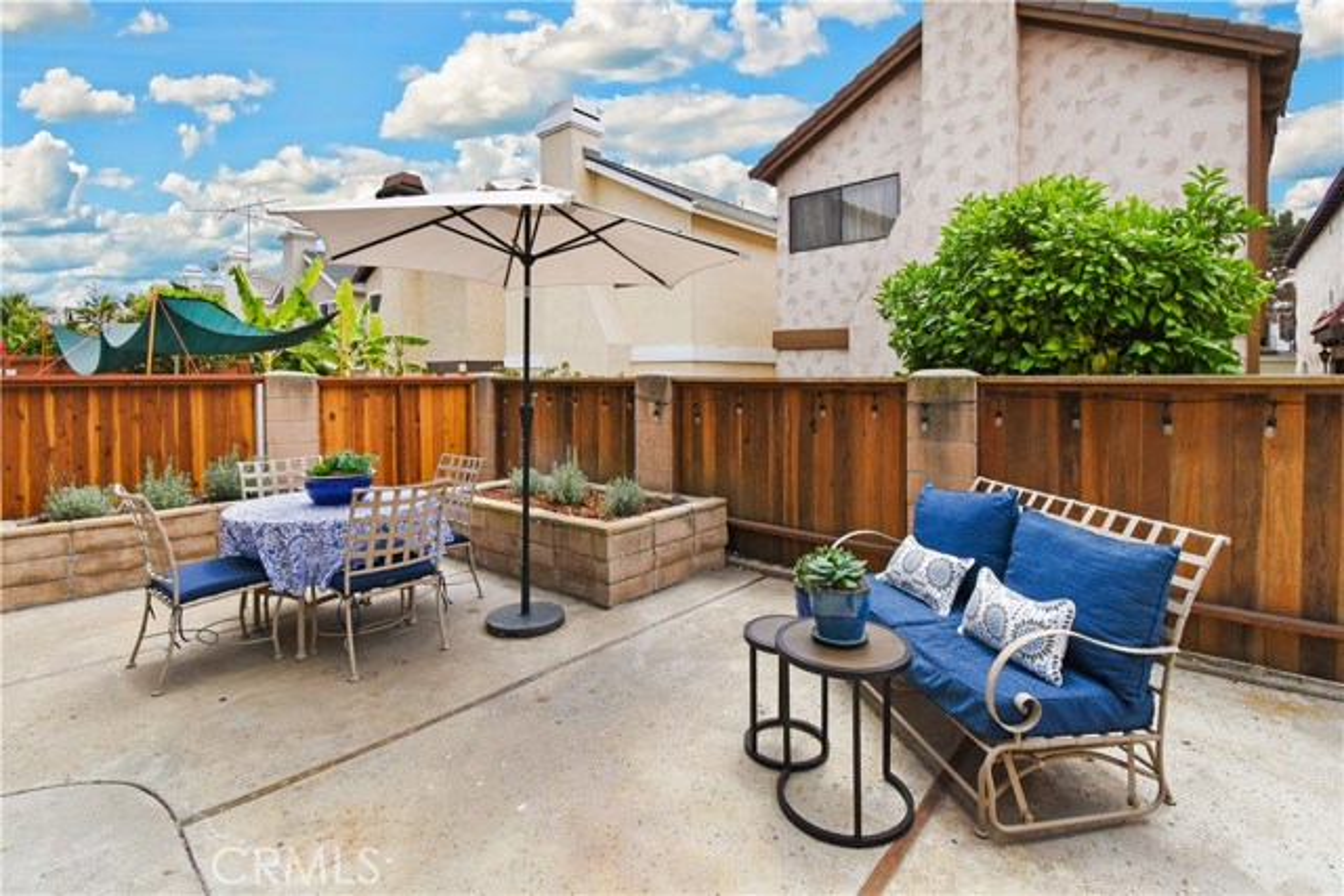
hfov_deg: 100.4
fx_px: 560
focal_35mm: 15
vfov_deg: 77.4
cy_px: 448
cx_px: 672
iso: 250
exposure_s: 1/320
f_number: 11
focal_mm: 10
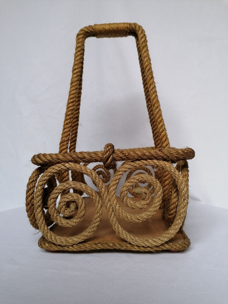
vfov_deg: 65.3
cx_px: 114
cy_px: 152
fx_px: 237
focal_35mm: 27
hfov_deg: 51.4
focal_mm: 4.75
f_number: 1.8
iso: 80
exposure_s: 1/100
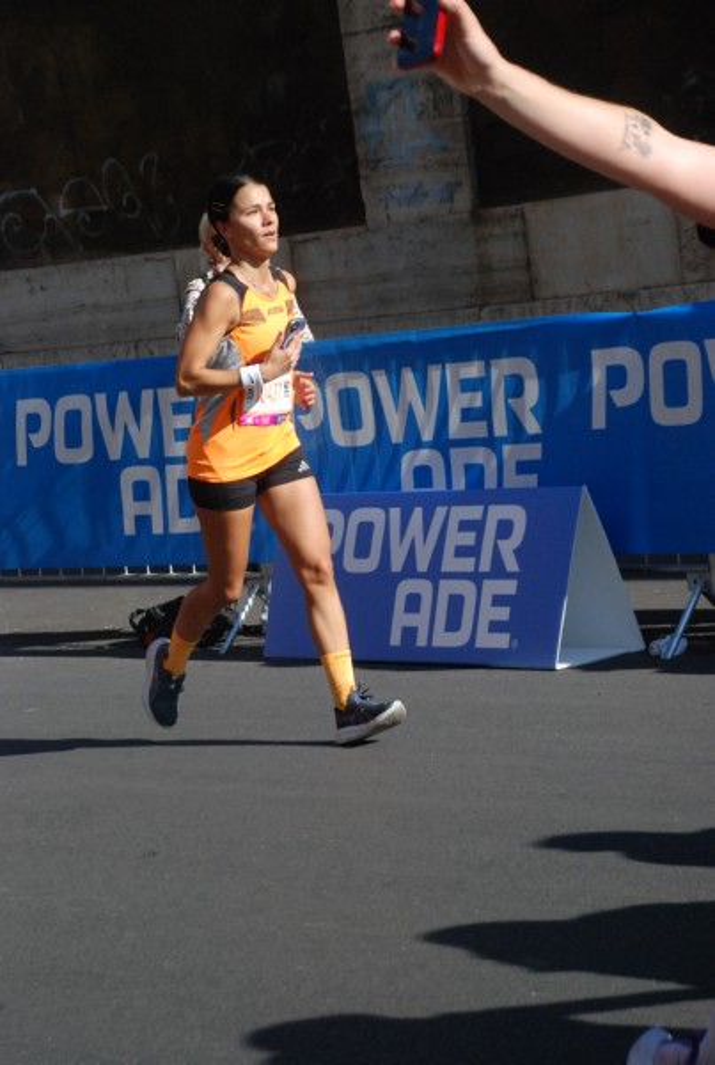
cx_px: 358
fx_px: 2934
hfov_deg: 13.9
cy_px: 532
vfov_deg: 20.6
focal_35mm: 99
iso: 1000
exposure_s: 1/1600
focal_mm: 66
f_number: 7.1
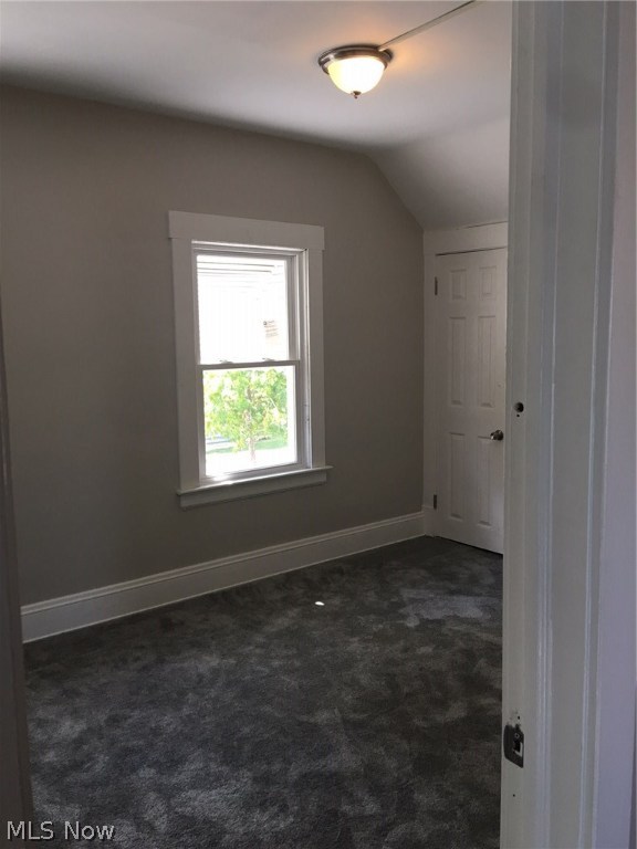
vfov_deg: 61.7
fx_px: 712
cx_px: 318
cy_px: 424
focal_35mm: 29
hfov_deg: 48.2
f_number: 2.2
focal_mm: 4.15
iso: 32
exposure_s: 1/33
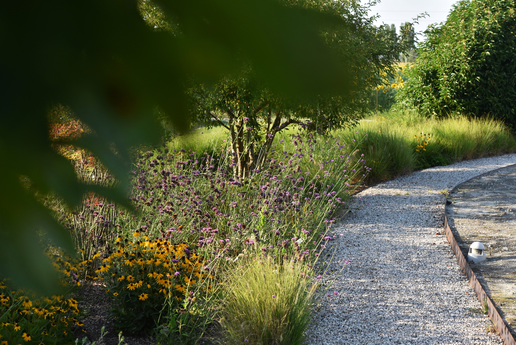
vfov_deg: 22.6
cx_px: 258
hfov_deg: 33.4
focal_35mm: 60
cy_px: 172
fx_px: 860
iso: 320
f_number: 5.6
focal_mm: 60
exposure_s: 1/640
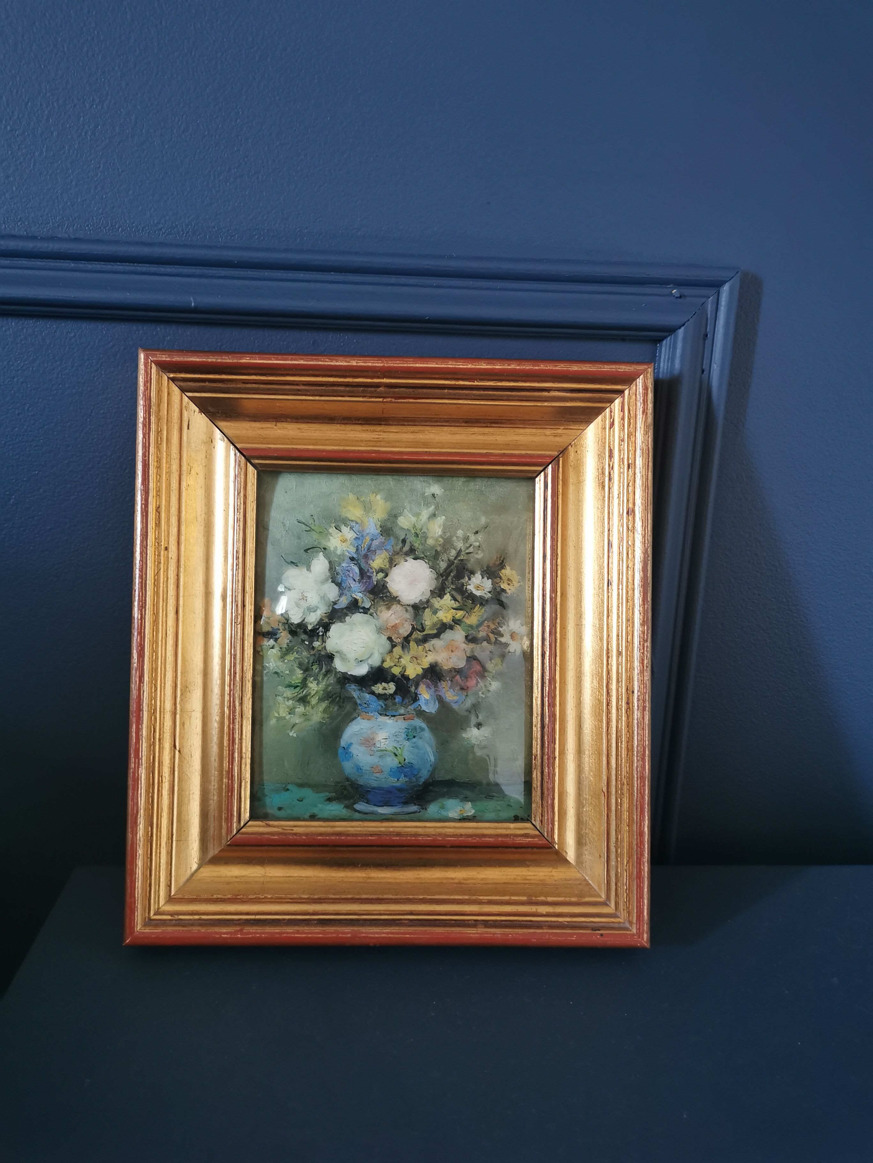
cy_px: 582
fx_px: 908
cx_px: 436
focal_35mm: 27
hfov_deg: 51.4
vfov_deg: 65.3
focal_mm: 5.58
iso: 400
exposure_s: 1/33.3
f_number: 1.8
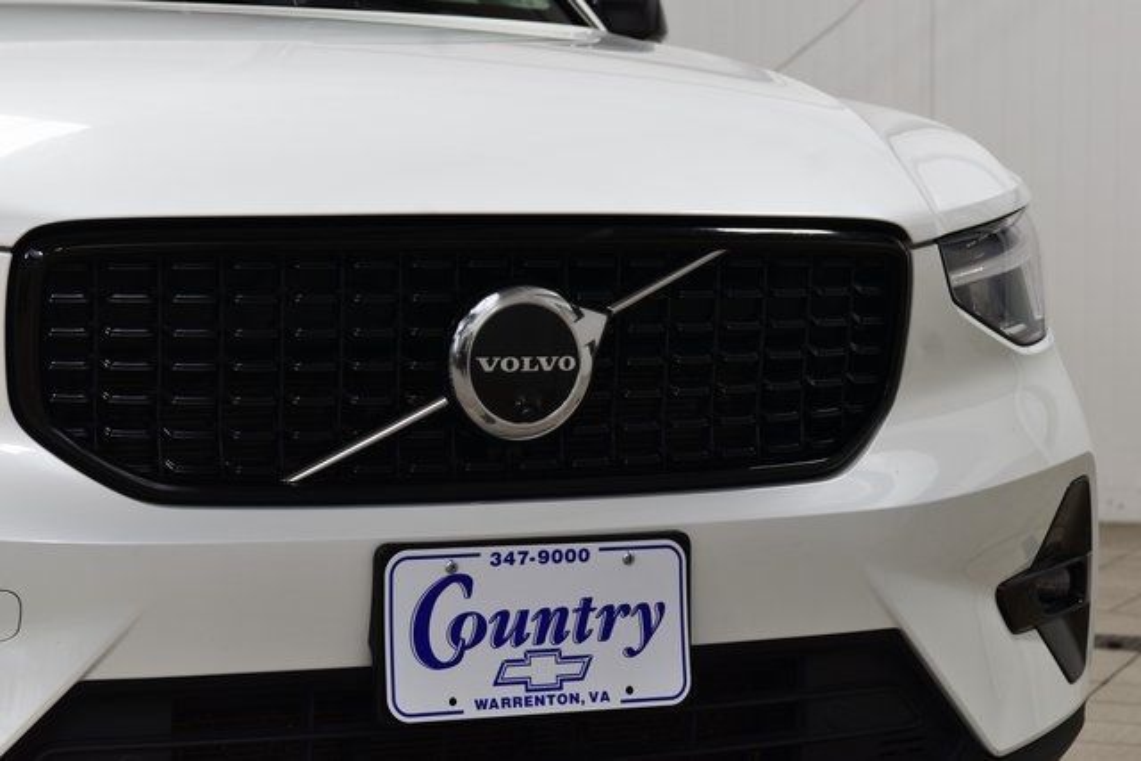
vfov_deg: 13.0
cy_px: 380
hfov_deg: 19.5
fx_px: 3328
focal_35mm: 105
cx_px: 570
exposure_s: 1/30
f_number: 7.1
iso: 720
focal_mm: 70
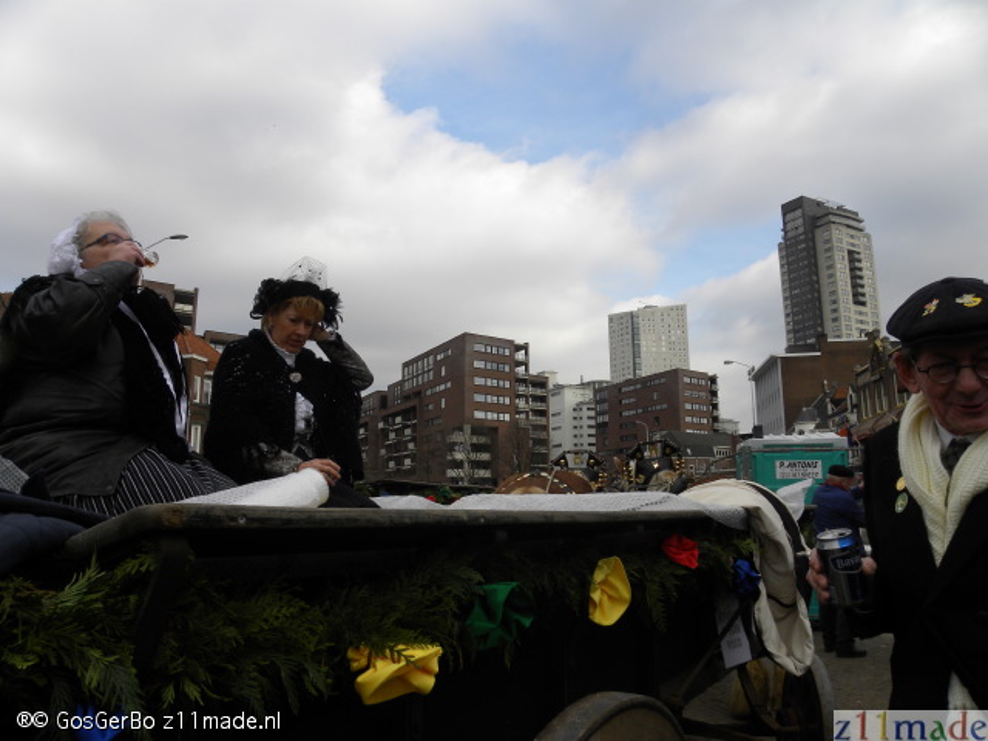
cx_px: 494
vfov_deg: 53.1
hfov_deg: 67.3
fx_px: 742
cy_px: 370
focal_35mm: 26
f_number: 5
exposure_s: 1/305
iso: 64
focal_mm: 4.6
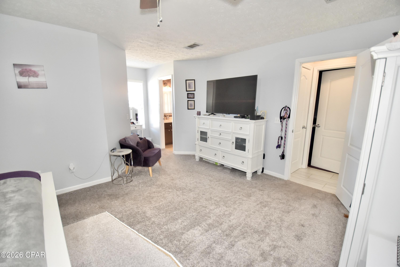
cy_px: 134
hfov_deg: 100.4
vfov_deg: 77.3
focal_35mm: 15
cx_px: 200
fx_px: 167
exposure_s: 1/60
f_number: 3.5
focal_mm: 10
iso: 900
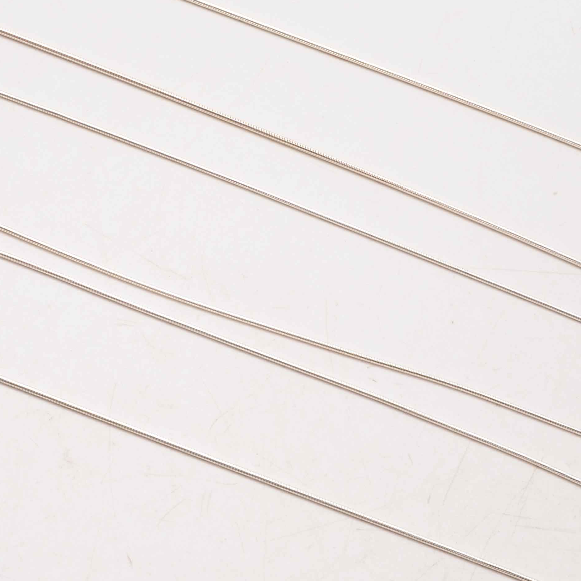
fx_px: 1519
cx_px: 176
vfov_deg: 21.6
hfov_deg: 21.5
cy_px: 260
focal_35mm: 80
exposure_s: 1/160
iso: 100
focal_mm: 24
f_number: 25
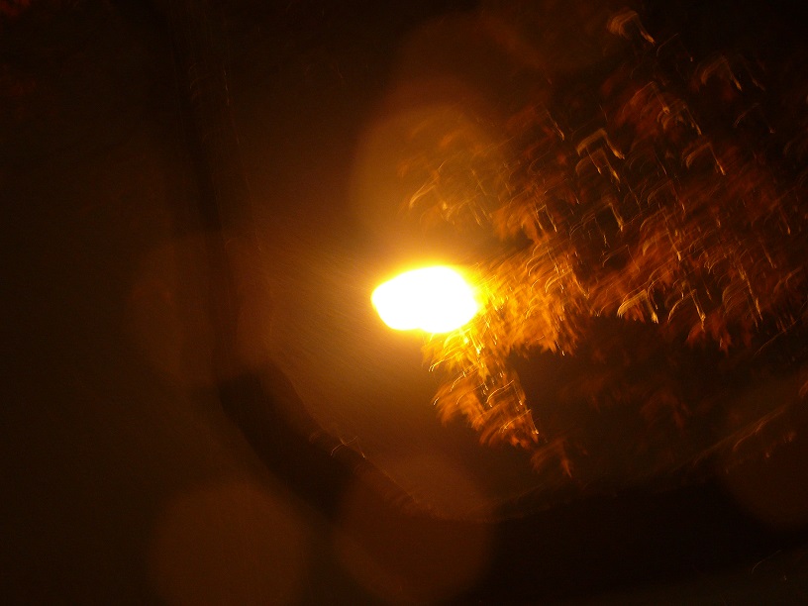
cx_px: 404
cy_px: 303
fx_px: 2591
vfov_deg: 13.3
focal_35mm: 111
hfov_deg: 17.7
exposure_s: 1/2.5
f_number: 4.5
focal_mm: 21
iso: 200
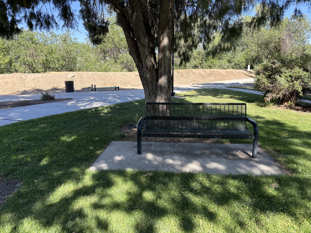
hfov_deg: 67.3
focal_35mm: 26
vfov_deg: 53.1
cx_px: 156
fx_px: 234
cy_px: 116
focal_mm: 5.96
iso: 50
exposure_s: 1/702
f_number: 1.6
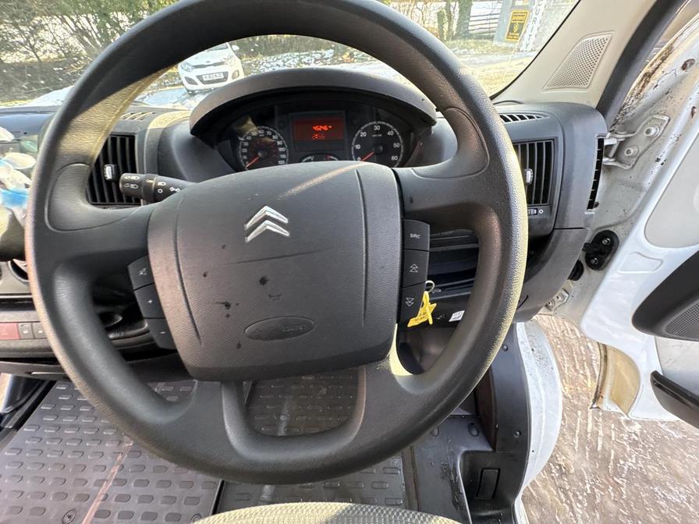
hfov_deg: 102.1
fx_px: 283
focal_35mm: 14
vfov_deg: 85.7
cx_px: 350
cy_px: 262
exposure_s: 1/91
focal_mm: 2.22
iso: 200
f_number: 2.2
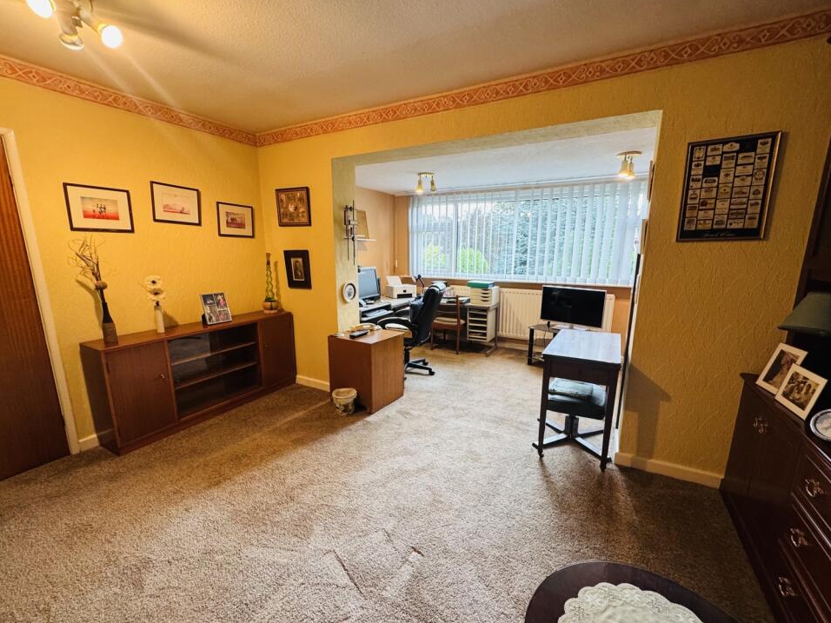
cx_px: 418
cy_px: 322
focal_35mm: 15
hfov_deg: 98.2
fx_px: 360
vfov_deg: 81.7
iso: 250
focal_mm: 2.22
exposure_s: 1/100
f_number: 2.2
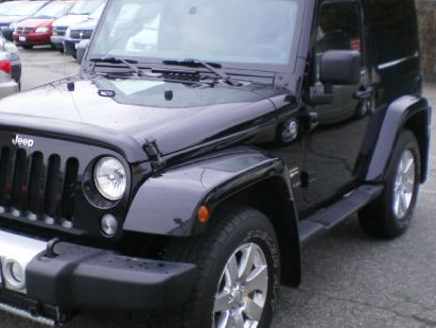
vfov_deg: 26.1
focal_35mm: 56
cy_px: 159
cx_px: 164
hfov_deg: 34.2
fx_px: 706
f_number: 3.1
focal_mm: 6.3
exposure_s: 1/320
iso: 100
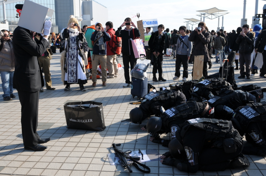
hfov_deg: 53.2
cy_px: 88
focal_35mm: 36
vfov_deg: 36.8
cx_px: 133
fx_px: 266
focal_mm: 24
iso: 200
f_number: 4.5
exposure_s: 1/800
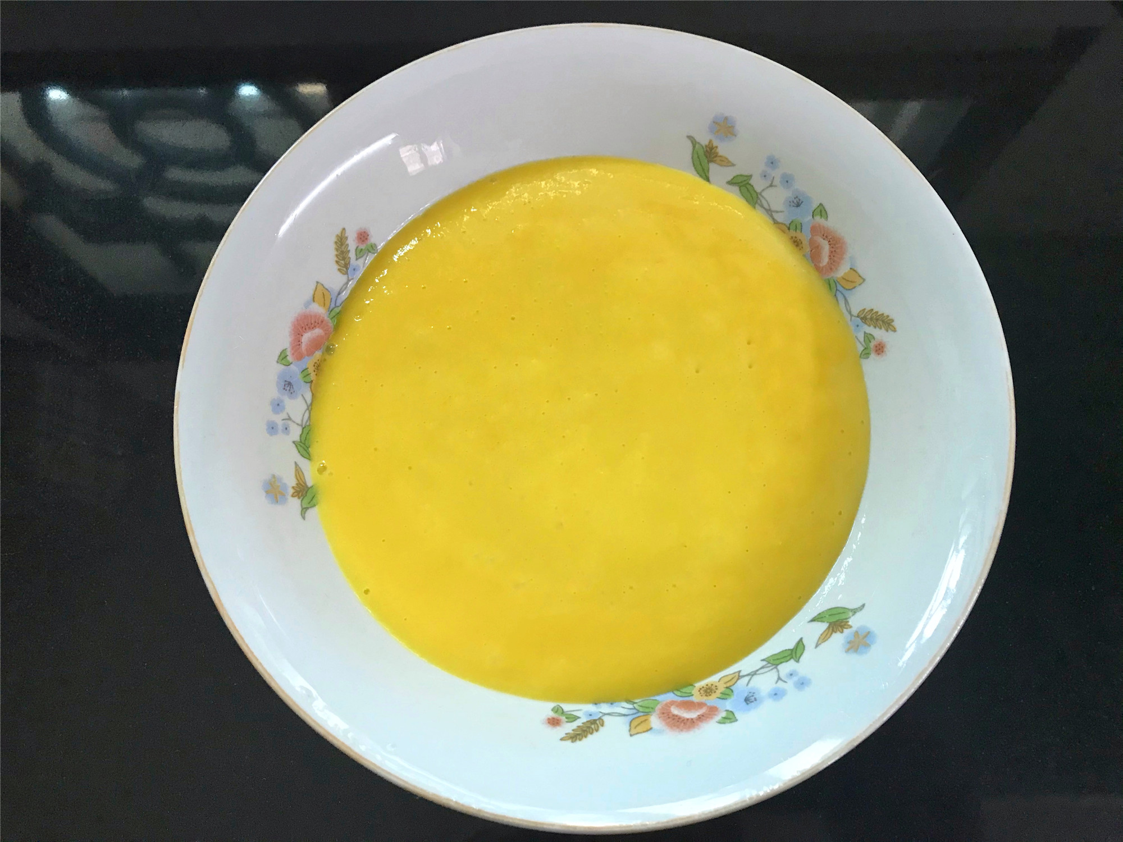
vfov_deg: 49.7
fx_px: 908
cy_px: 421
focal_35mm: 28
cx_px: 562
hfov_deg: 63.4
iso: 40
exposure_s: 1/25
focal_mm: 3.99
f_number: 1.8
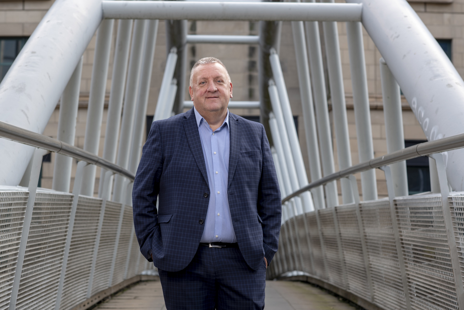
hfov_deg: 23.9
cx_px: 232
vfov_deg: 16.1
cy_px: 155
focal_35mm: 85
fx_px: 1096
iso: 200
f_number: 5.6
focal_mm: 85
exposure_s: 1/200
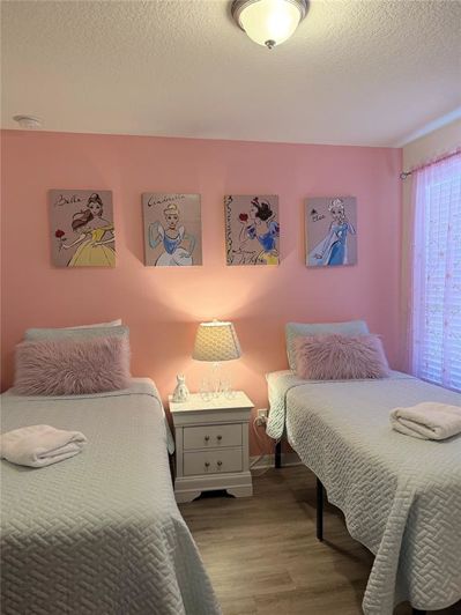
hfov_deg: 56.8
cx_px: 230
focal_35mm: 24
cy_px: 308
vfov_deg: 71.6
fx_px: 426
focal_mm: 6.76
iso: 320
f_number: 1.78
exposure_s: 1/120
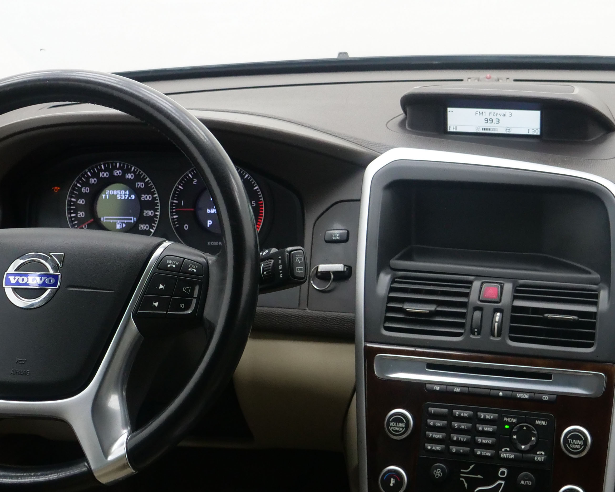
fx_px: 946
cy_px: 185
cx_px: 470
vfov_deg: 29.0
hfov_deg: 35.1
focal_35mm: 52
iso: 800
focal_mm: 12
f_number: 3.5
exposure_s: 1/125
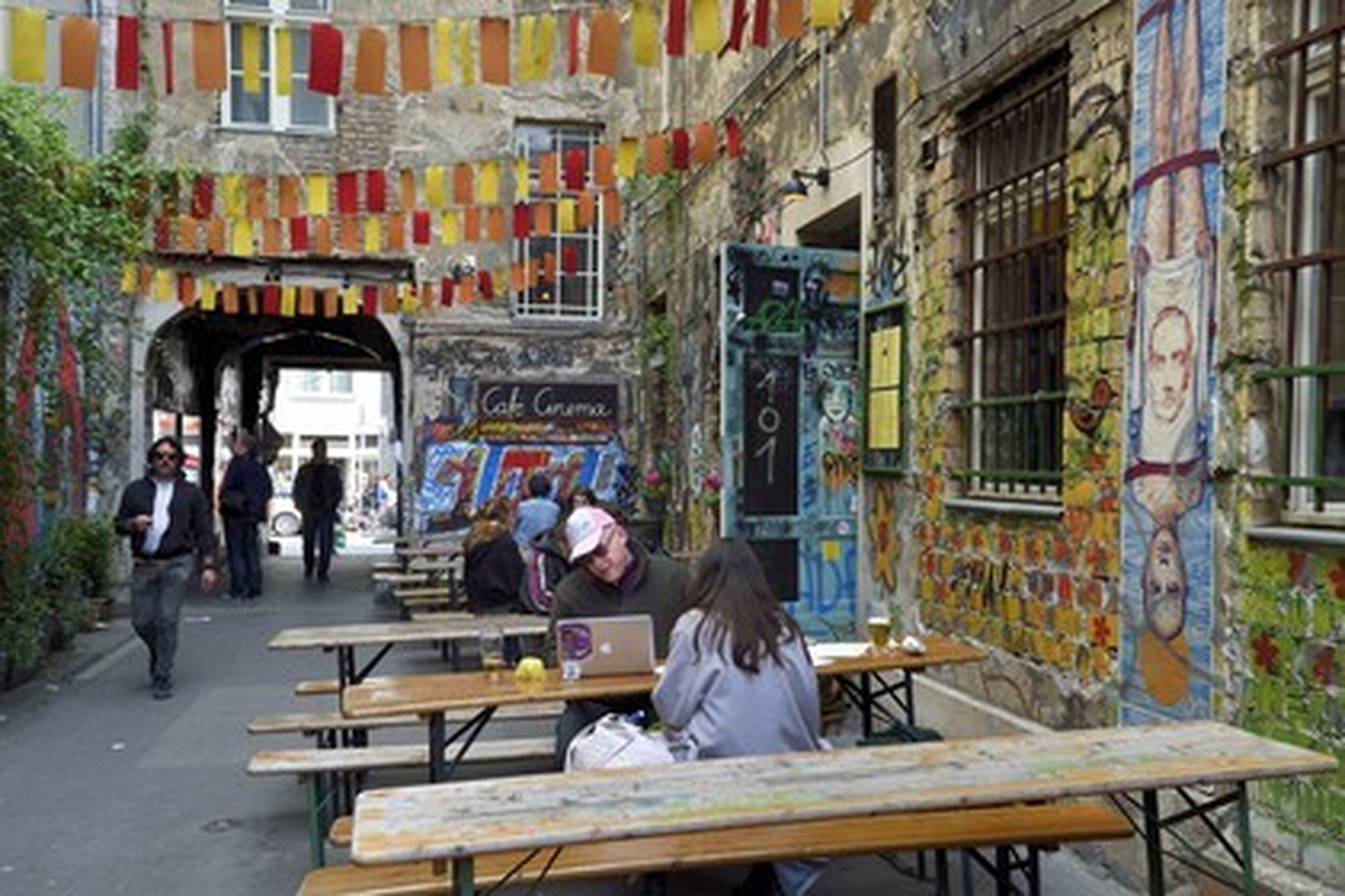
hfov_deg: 54.4
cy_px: 448
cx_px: 672
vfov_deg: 37.9
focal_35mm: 35
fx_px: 1308
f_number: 11
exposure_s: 1/160
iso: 800
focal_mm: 35
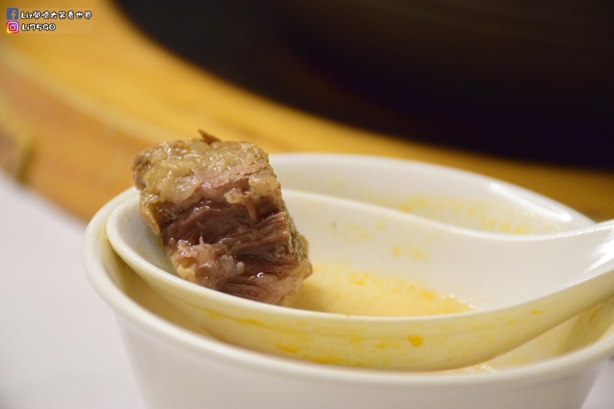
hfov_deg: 9.8
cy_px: 204
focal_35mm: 210
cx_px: 307
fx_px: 3582
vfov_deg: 6.5
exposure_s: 1/100
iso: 4000
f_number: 5.6
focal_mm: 140
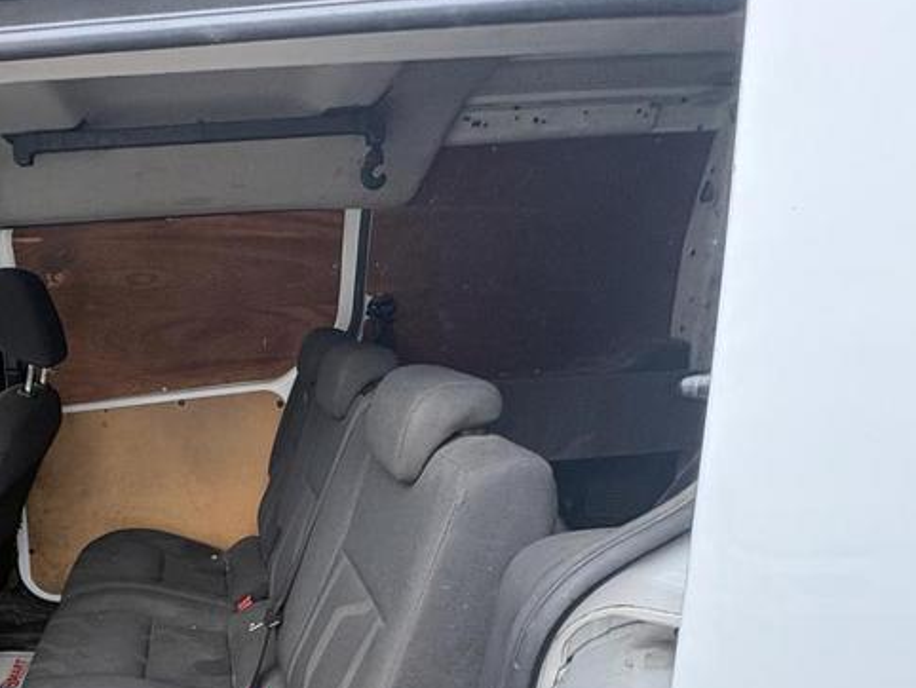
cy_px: 534
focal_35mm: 26
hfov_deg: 61.6
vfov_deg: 50.4
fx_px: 688
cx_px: 181
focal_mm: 2.22
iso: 160
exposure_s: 1/99
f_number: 2.2
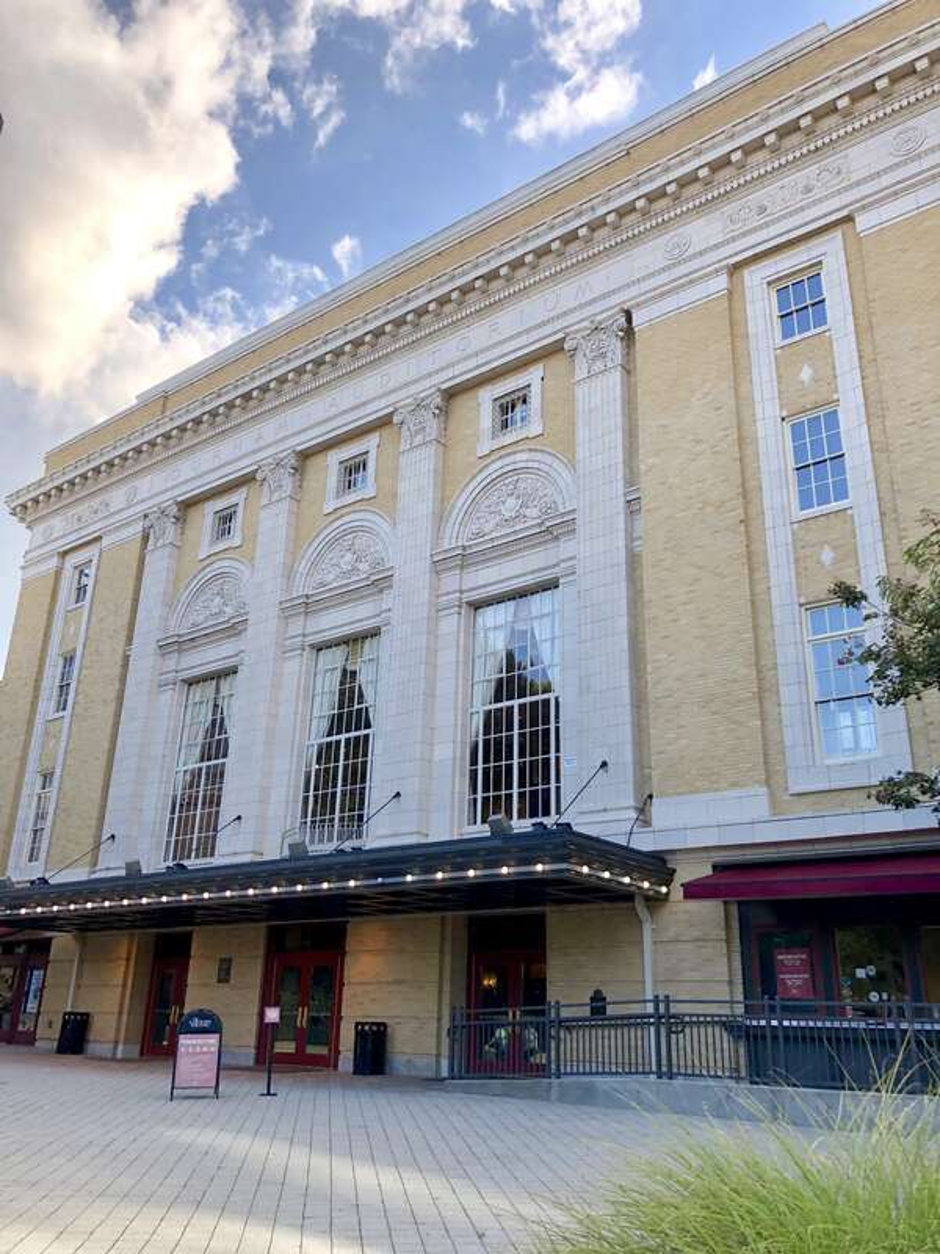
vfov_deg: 63.4
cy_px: 627
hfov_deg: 49.7
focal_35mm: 28
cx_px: 470
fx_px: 1014
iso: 20
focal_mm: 3.99
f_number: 1.8
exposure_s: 1/368
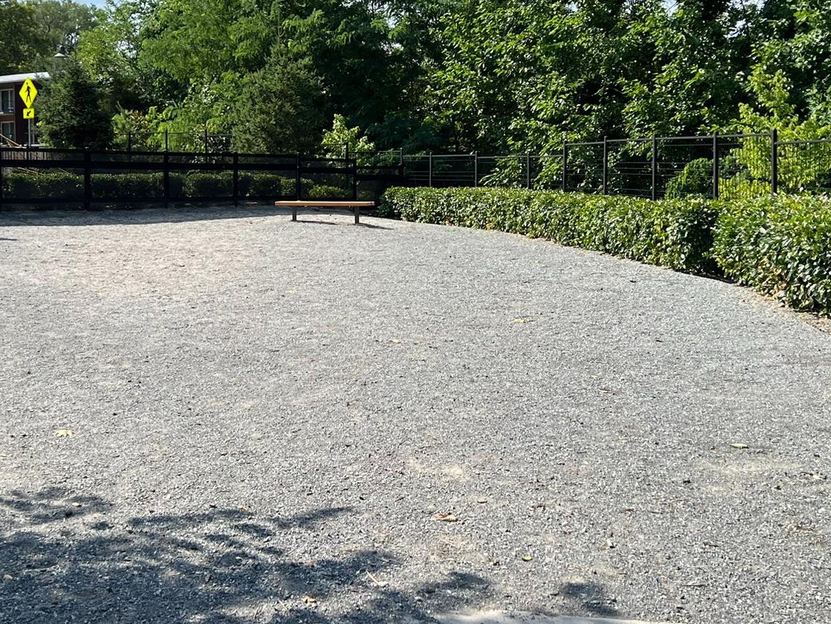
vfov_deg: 30.0
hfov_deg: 39.5
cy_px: 188
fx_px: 1152
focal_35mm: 48
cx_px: 333
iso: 50
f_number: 1.5
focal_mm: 5.7
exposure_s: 1/3831
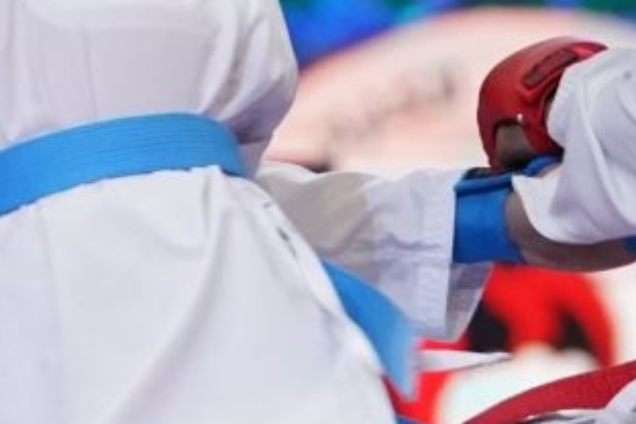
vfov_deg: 1.4
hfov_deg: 2.1
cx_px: 255
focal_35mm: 981
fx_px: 17330
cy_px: 2
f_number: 2.8
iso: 4000
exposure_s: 1/1000
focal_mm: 170
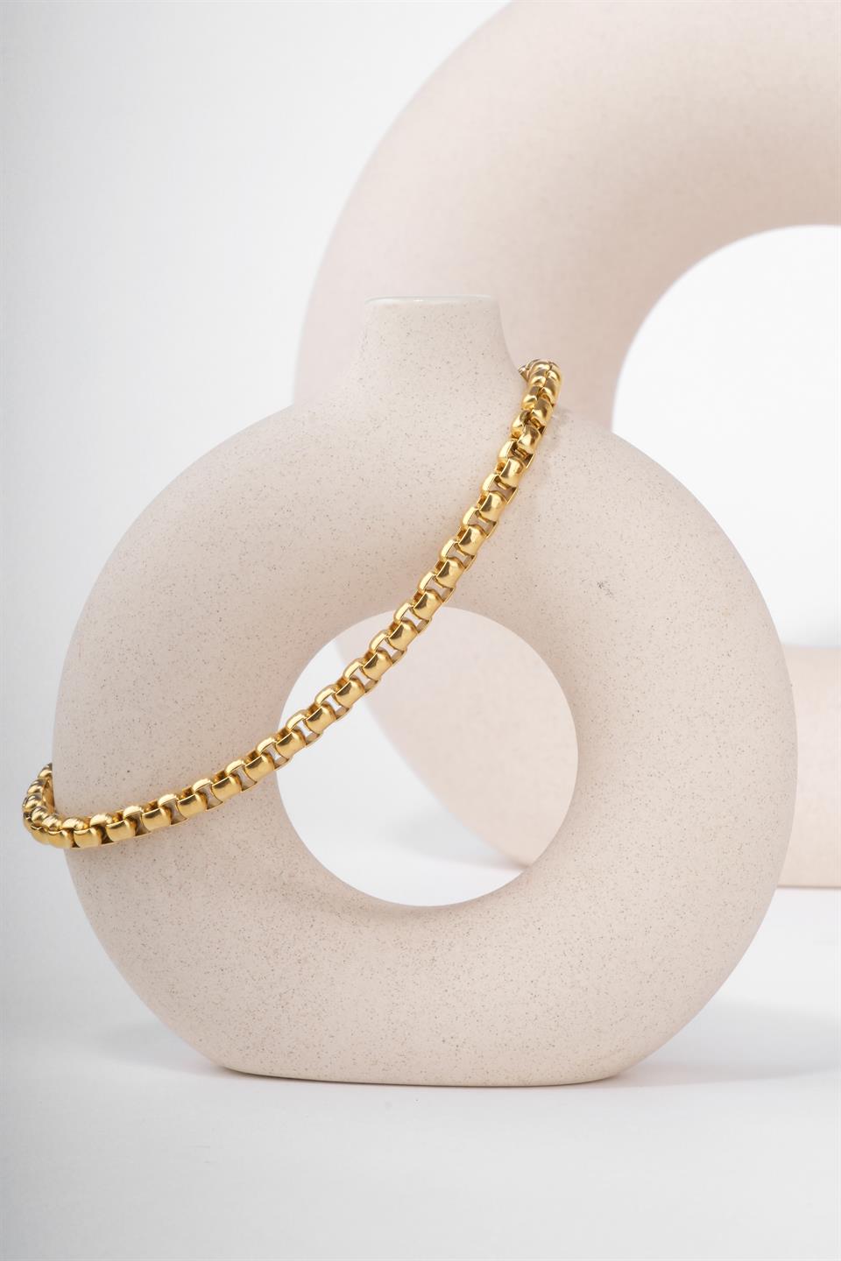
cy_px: 630
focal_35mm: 91
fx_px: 3189
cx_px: 420
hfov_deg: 15.0
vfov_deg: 22.4
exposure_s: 1/200
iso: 400
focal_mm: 60.8
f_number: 22
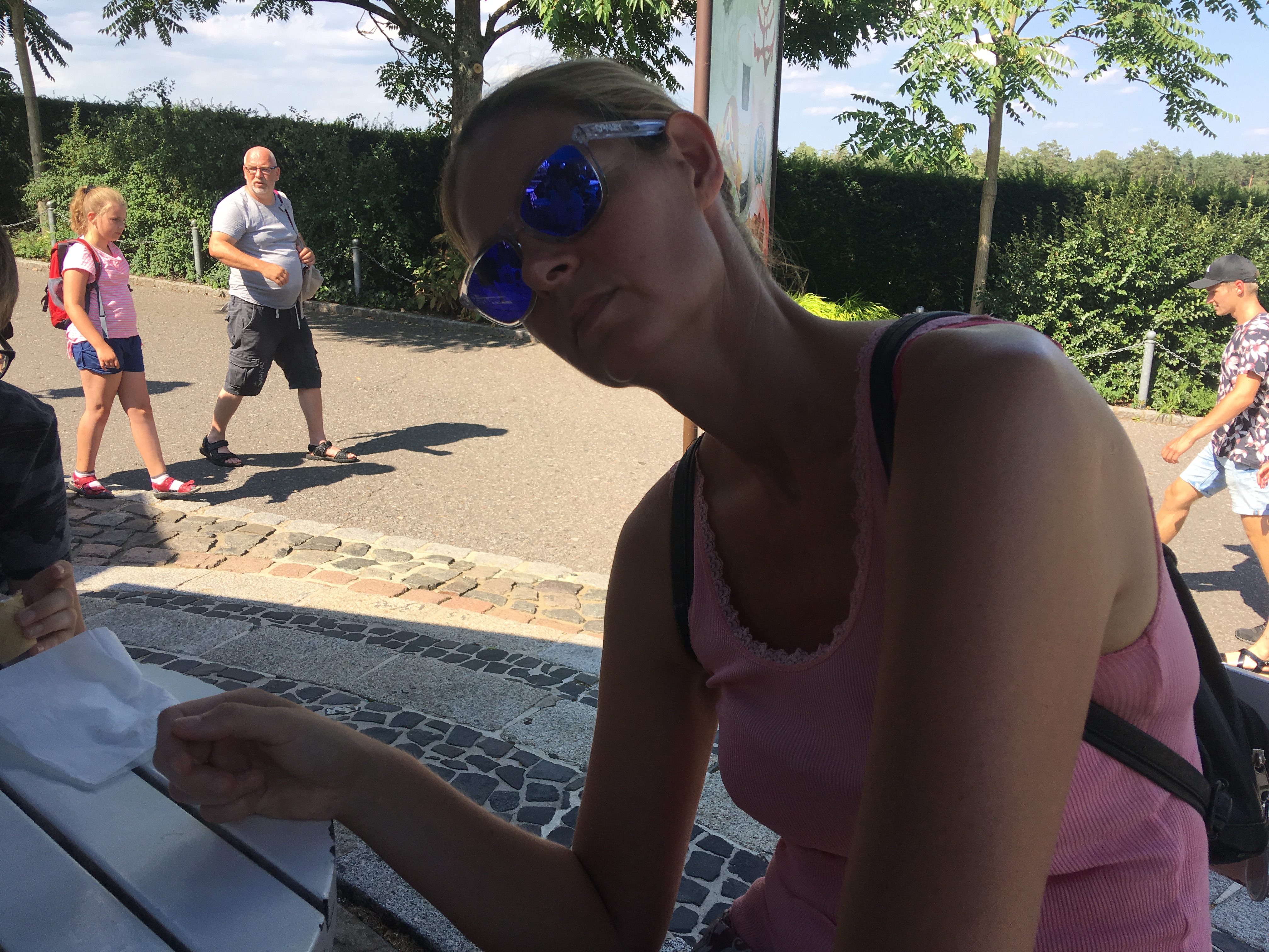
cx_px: 634
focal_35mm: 29
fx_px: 1063
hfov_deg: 61.7
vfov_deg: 48.2
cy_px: 476
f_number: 2.2
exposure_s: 1/699
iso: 25
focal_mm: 4.15
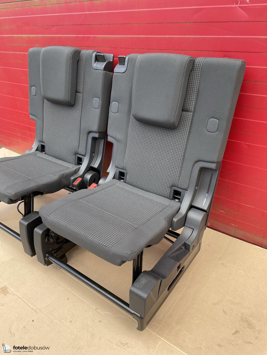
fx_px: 267
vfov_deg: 67.3
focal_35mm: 26
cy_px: 178
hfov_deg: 53.1
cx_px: 134
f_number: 1.6
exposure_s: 1/121
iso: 32
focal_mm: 4.2
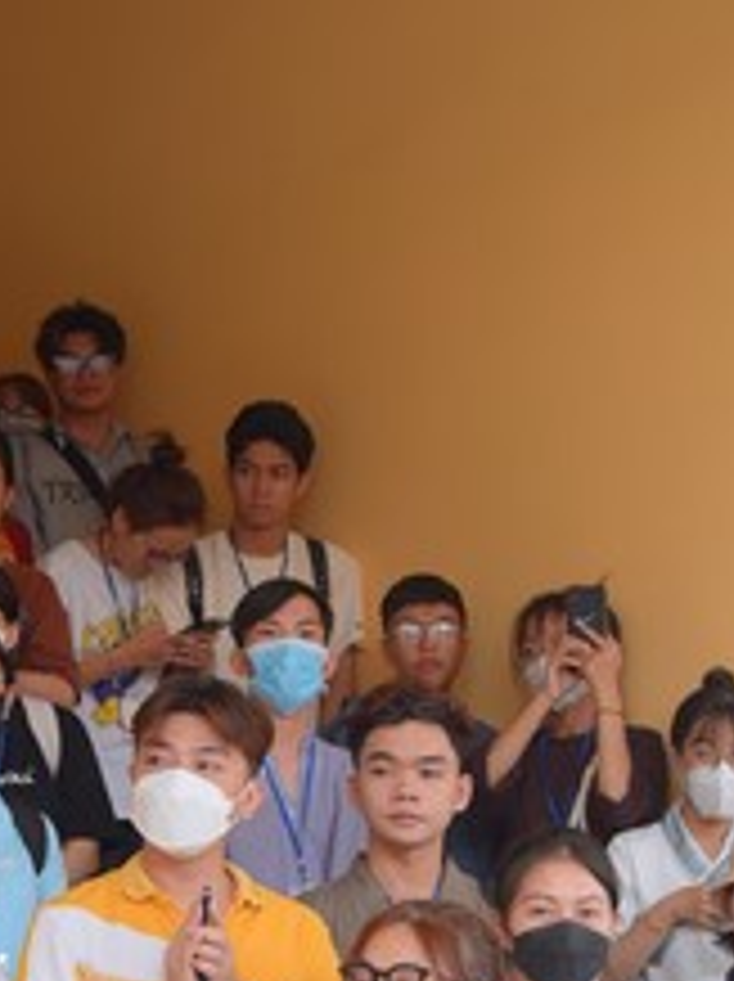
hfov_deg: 16.6
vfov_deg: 21.8
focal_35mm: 89
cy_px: 778
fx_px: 2521
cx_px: 299
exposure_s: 1/160
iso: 200
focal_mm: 31
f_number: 4.5
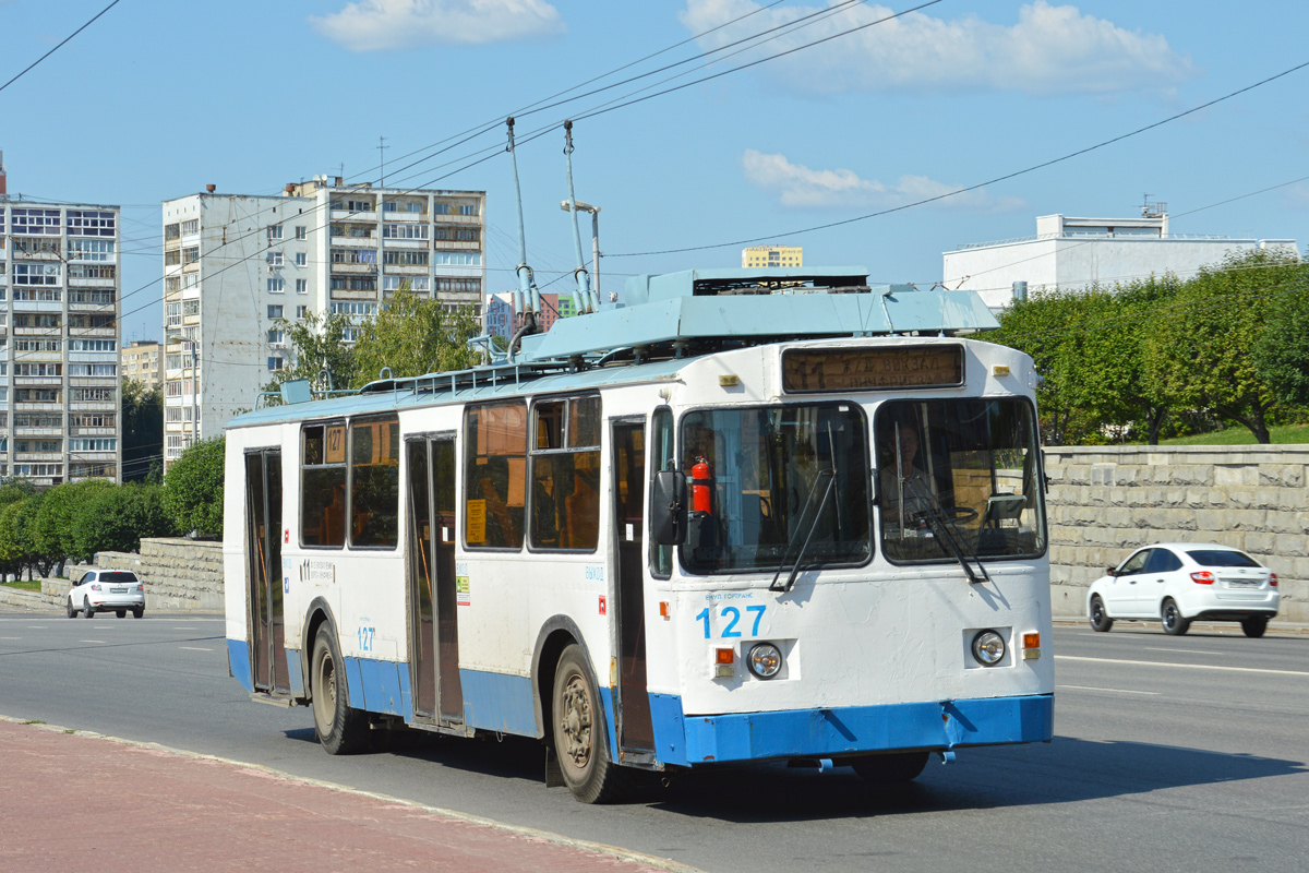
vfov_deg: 15.7
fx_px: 3163
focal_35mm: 87
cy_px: 436
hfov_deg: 23.4
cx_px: 654
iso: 100
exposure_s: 1/320
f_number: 10
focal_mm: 58
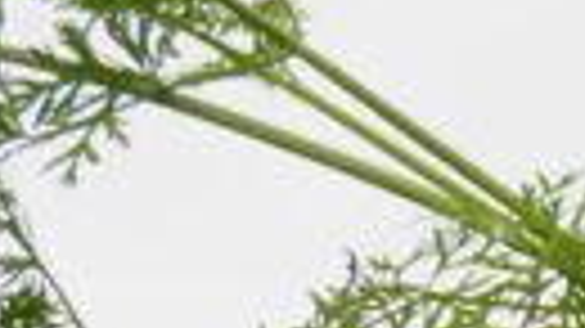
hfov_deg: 5.0
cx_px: 1858
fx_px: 6344
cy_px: 1040
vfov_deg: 2.9
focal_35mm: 409
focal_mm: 33
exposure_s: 1/160
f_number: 5
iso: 250
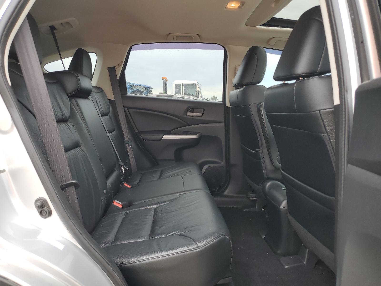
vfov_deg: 53.1
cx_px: 190
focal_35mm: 26
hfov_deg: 67.3
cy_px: 143
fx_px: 286
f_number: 1.5
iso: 50
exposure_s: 1/323
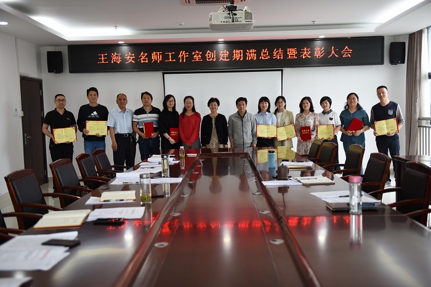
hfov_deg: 48.4
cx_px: 216
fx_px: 479
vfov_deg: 33.4
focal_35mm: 40
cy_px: 144
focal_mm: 40
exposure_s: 1/100
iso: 360
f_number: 2.8
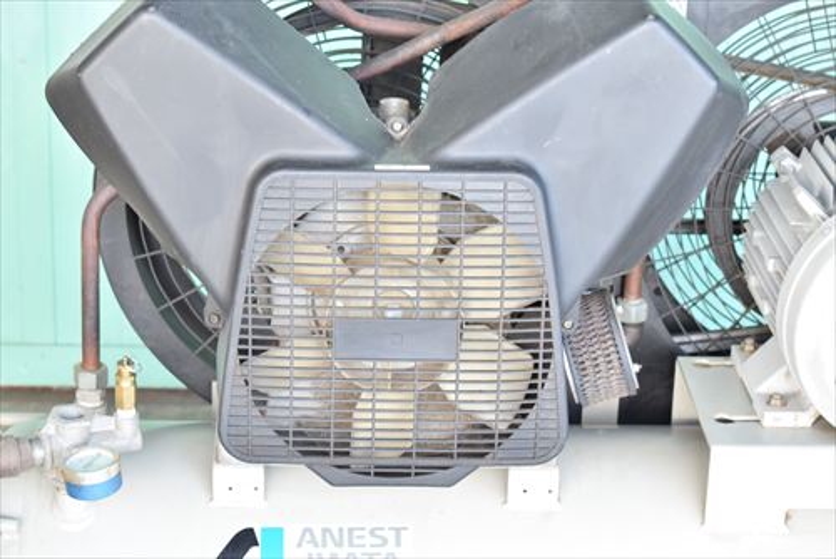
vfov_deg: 16.6
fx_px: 1917
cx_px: 418
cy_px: 280
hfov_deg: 24.6
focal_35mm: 82
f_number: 6.3
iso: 1250
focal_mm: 55
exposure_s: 1/40
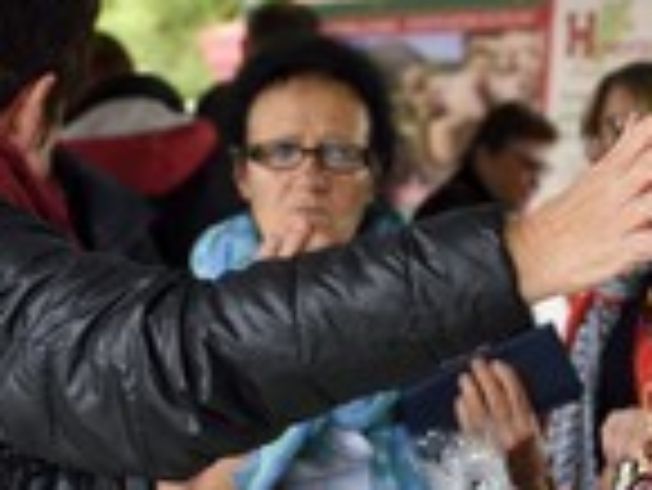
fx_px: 3676
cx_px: 558
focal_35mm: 195
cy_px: 238
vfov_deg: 7.6
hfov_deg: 10.1
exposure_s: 1/60
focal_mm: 70
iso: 800
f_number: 7.1
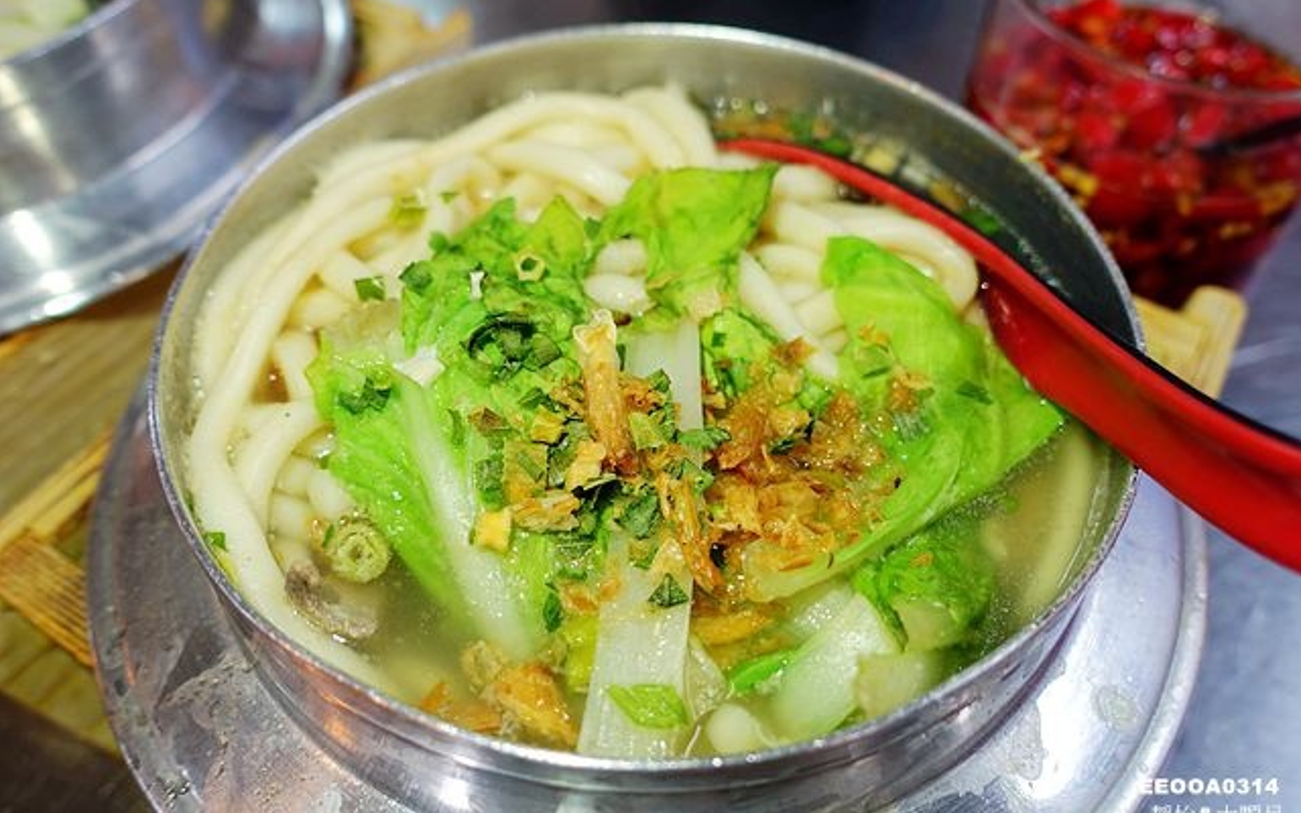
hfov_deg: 62.9
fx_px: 1064
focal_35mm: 30
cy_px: 408
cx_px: 659
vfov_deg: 41.8
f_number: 2.5
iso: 125
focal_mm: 10.81
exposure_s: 1/30
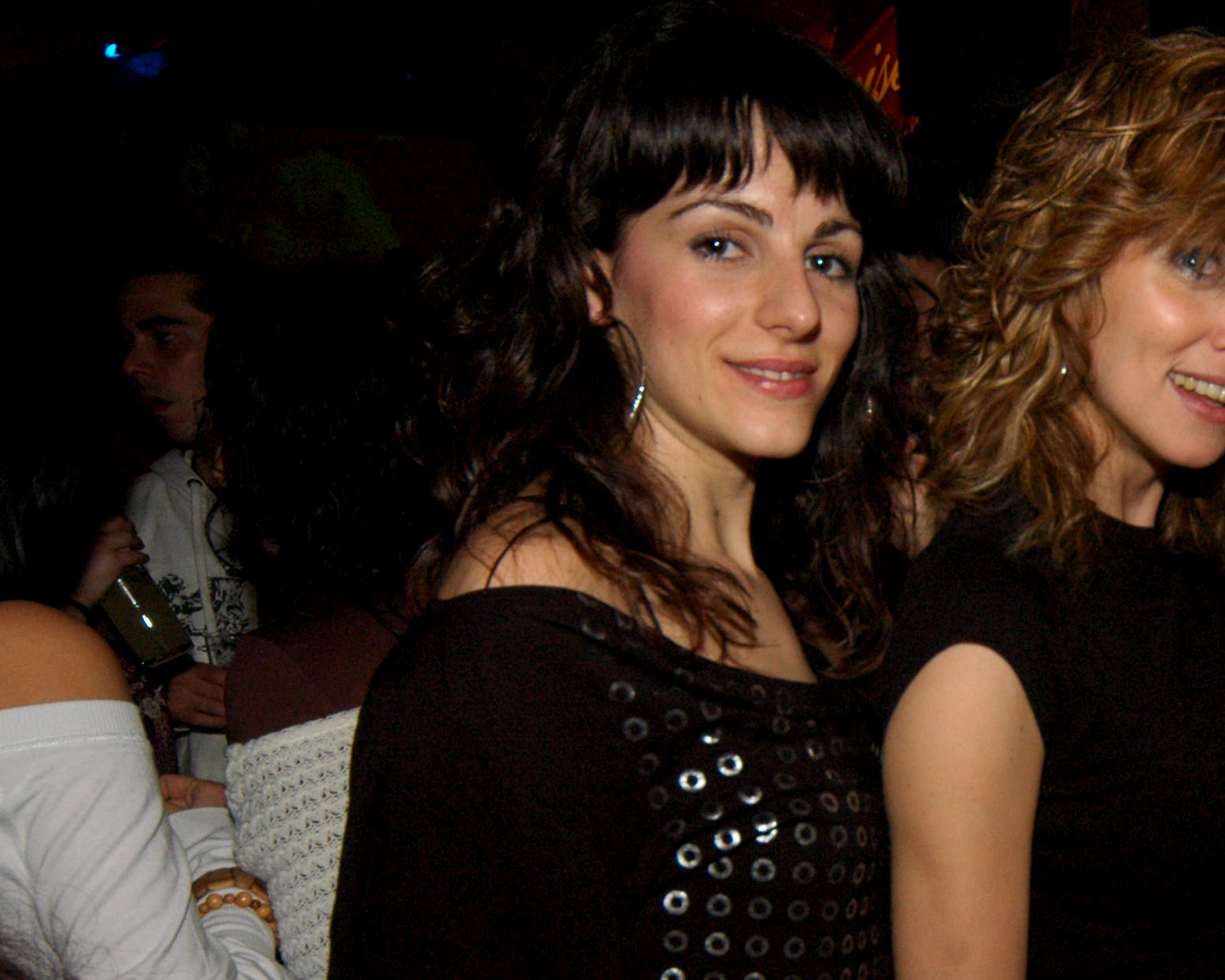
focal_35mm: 38
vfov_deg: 37.7
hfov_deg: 43.5
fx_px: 1378
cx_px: 1120
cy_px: 784
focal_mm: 14
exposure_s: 1/10
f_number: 8
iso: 800
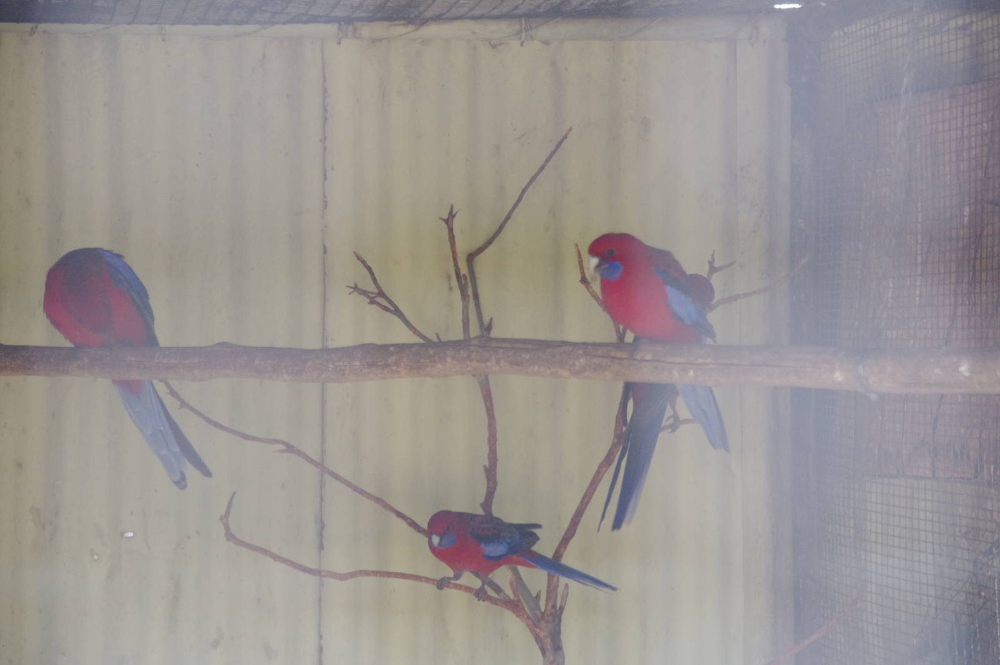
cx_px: 500
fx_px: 3857
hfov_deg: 14.8
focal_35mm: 139
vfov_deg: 9.8
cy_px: 332
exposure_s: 1/80
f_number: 5.6
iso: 1600
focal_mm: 93
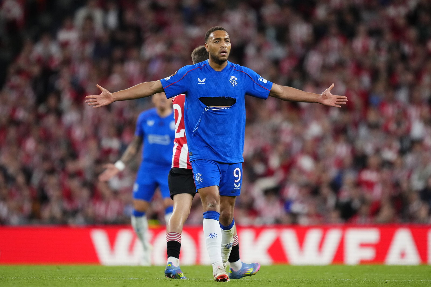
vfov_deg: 2.3
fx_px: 7183
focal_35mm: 600
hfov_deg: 3.4
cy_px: 144
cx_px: 216
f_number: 2.8
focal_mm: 400
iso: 3200
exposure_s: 1/2000
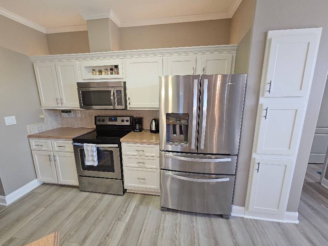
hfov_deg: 106.2
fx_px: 123
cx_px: 164
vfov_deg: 89.9
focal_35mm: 13
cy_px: 123
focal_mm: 2.2
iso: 200
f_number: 2.2
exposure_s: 1/60
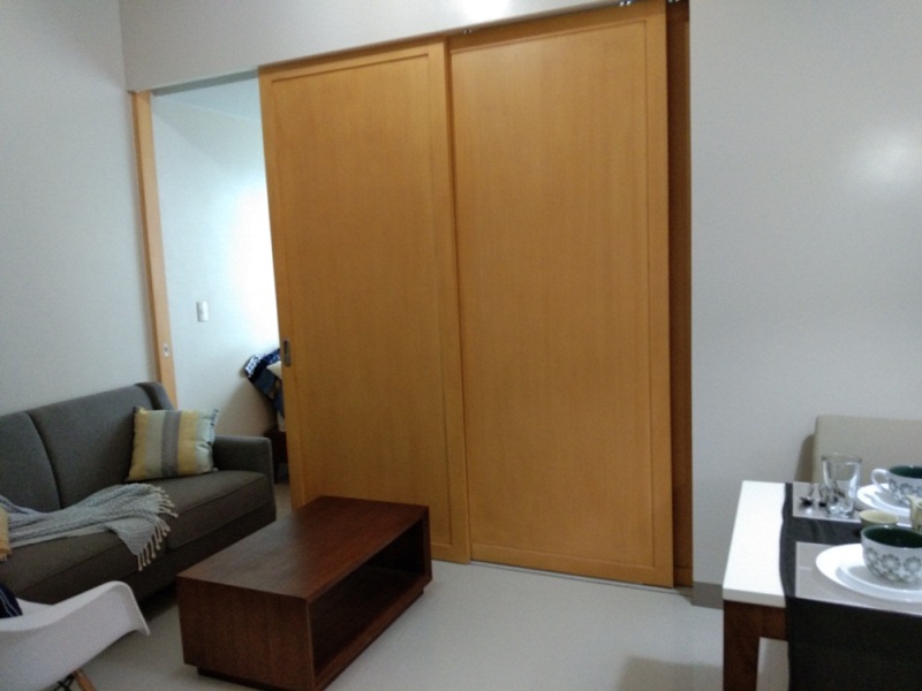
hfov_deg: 58.4
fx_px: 826
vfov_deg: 45.4
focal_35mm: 31
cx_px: 461
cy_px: 346
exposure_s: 1/25
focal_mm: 3.69
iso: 320
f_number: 2.2
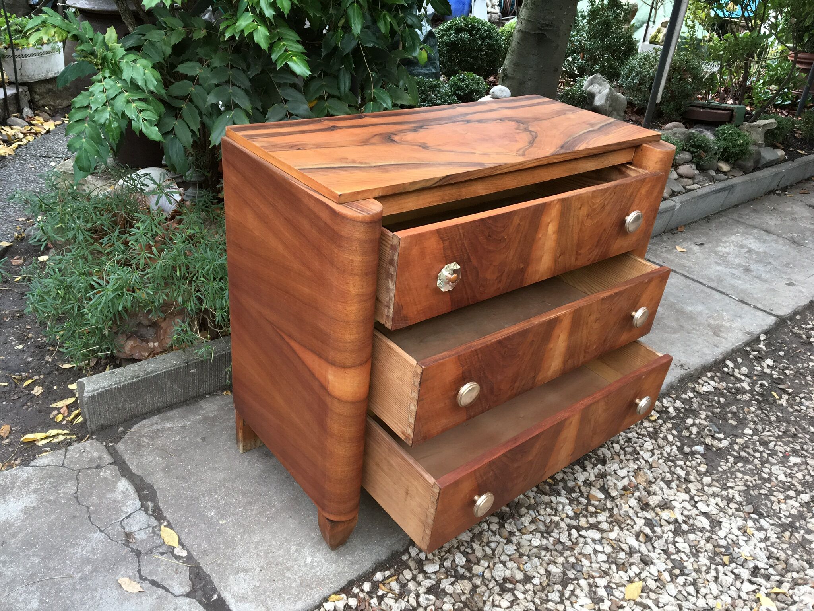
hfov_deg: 61.7
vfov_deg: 48.2
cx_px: 407
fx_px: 682
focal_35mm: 29
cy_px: 306
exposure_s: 1/33
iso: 64
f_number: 2.2
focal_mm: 4.15
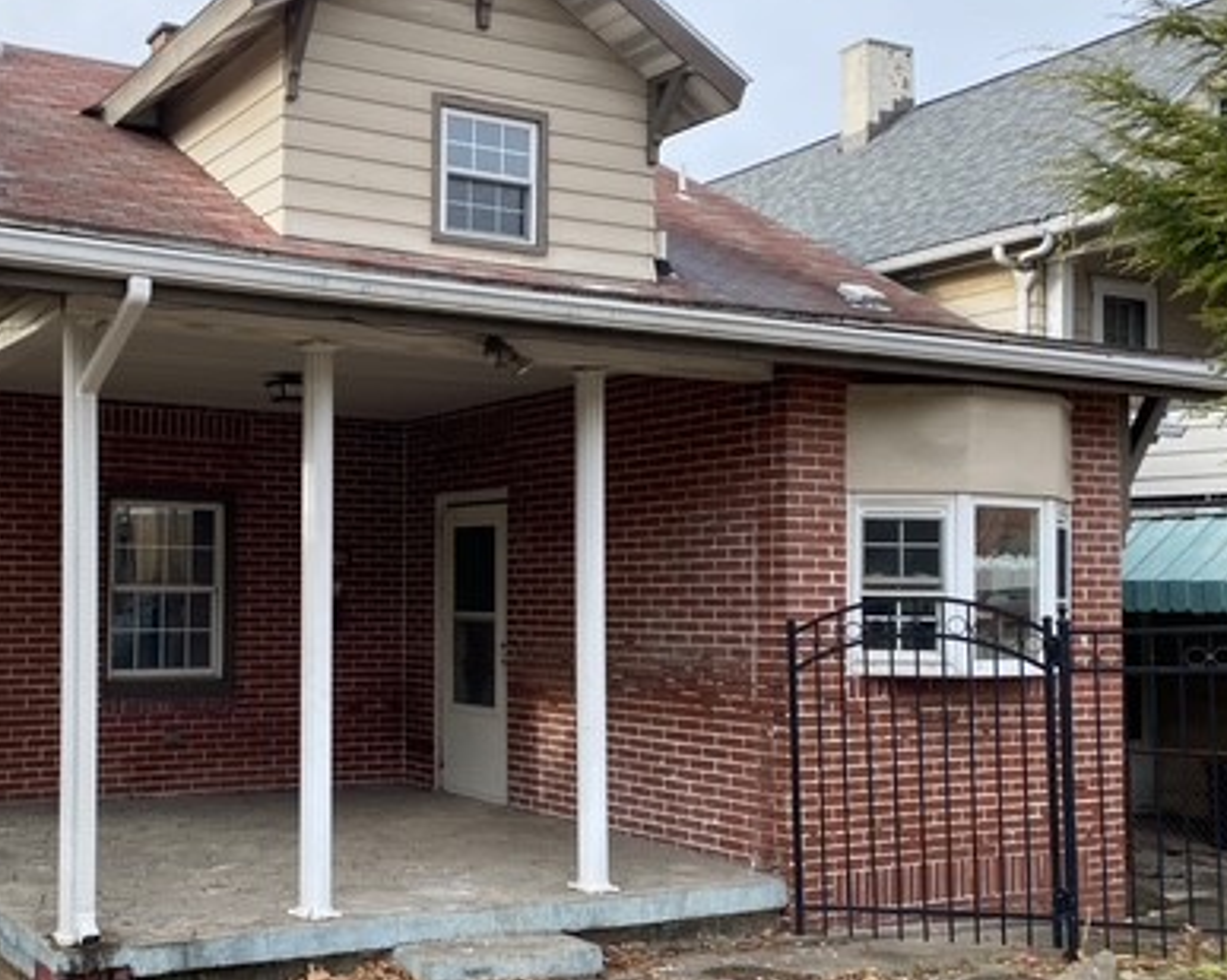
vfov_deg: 35.6
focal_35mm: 42
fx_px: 1524
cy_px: 561
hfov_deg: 42.5
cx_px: 304
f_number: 1.8
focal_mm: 4.25
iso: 32
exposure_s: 1/539
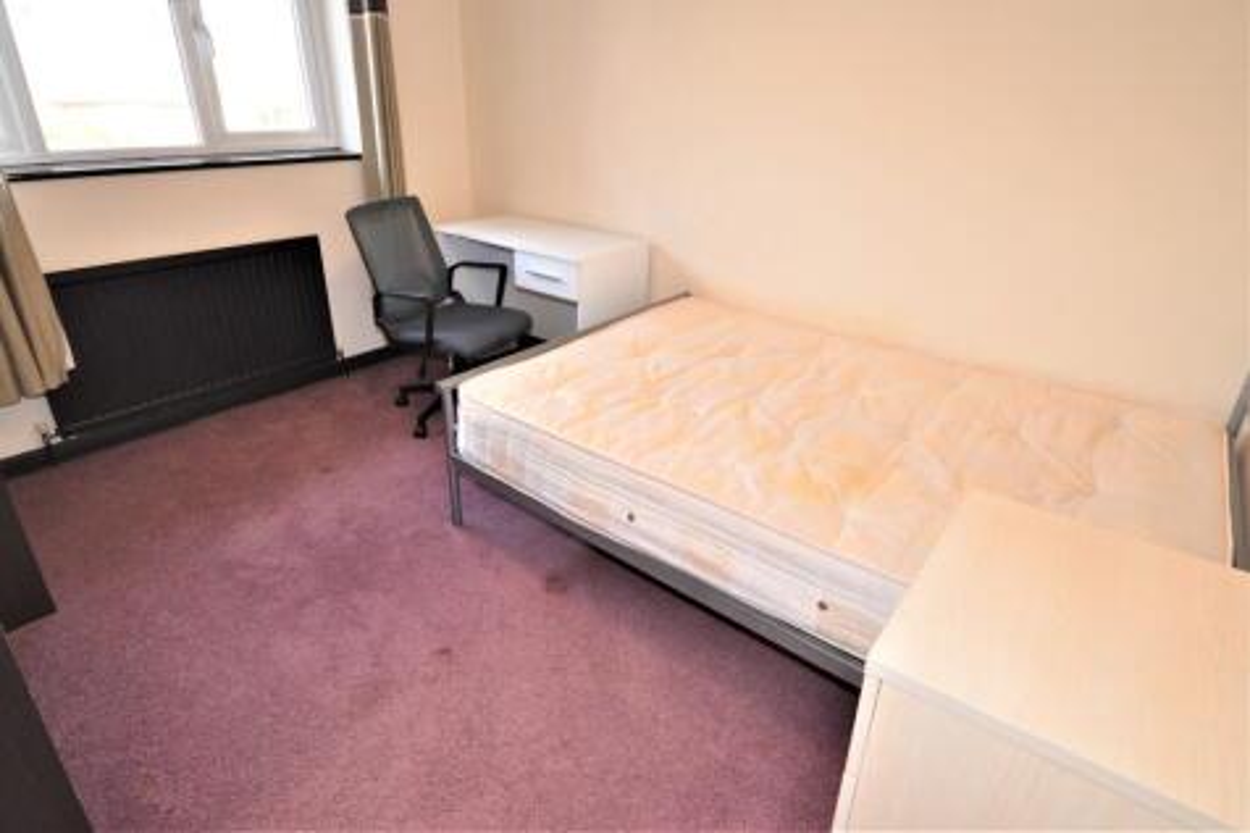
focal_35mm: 16
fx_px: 573
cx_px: 625
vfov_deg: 72.0
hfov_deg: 95.0
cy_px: 416
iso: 500
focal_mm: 11
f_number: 4.2
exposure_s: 1/60
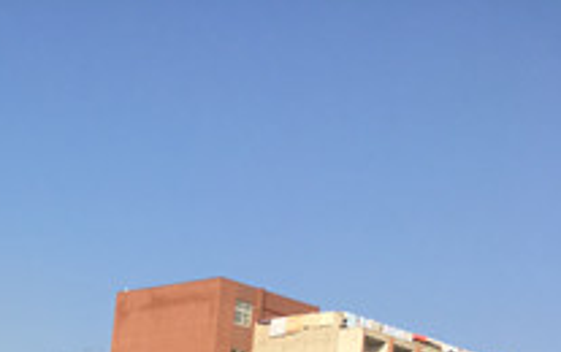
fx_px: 1363
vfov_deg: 13.4
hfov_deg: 20.6
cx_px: -228
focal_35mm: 89
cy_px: 604
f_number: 2.2
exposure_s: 1/1350
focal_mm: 4.15
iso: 25
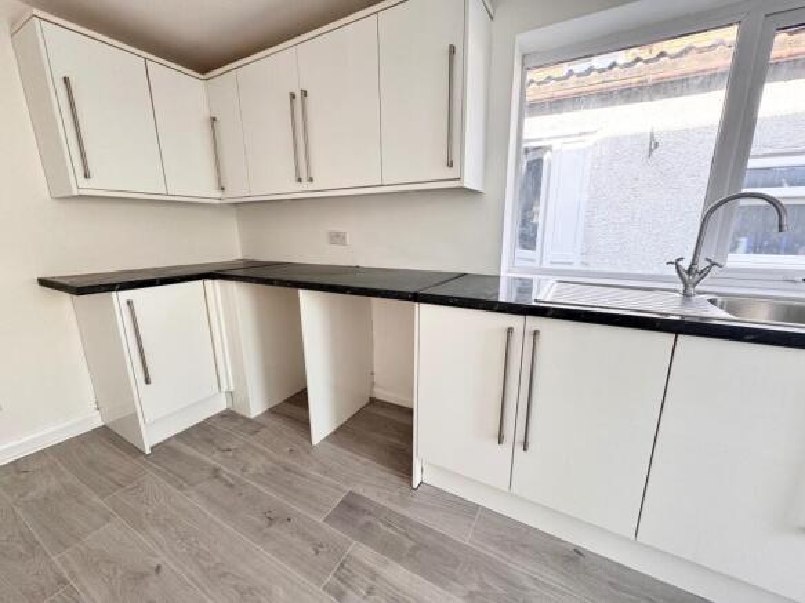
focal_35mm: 14
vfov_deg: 85.7
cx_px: 402
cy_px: 302
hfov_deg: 102.1
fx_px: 326
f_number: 2.2
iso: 80
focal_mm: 2.22
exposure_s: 1/99
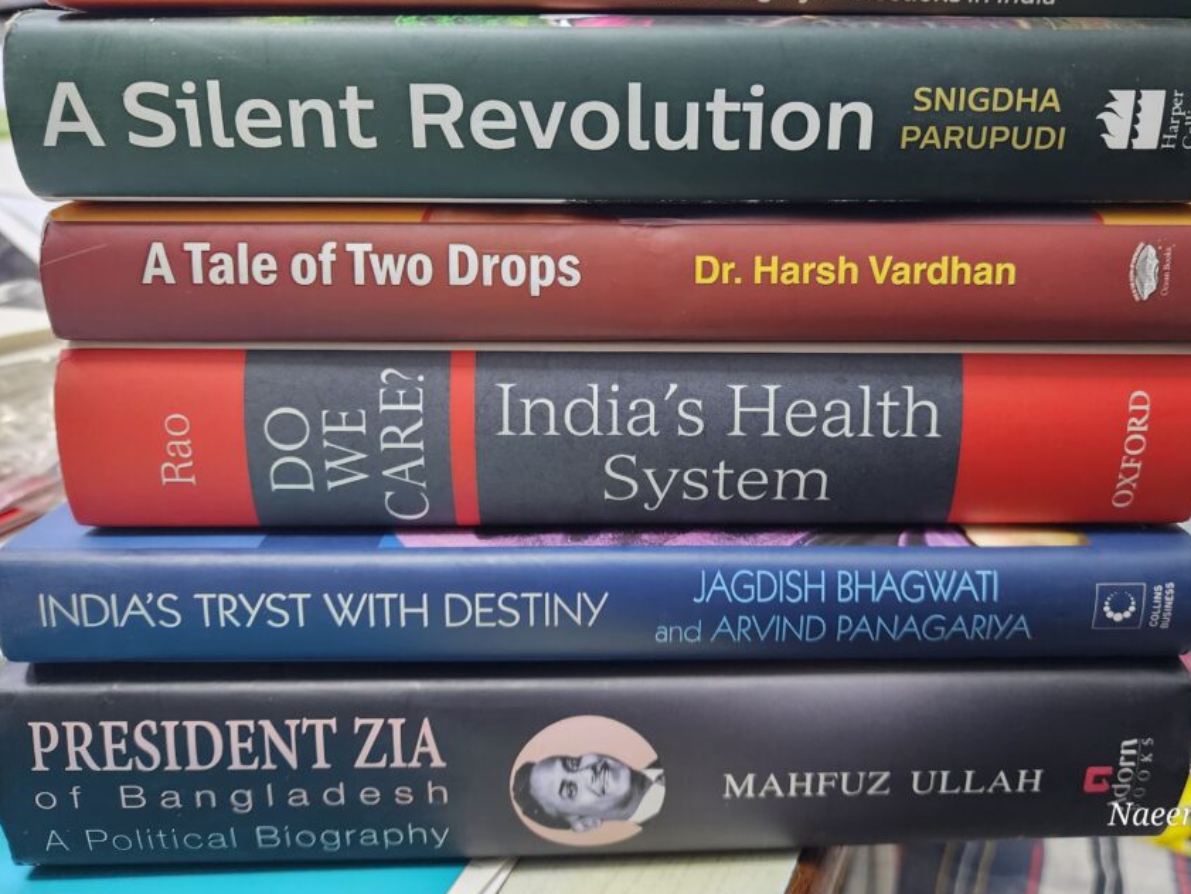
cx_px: 656
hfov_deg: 63.3
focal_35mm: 28
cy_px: 357
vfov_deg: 49.4
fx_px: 964
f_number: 1.8
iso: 640
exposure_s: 1/50
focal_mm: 6.4
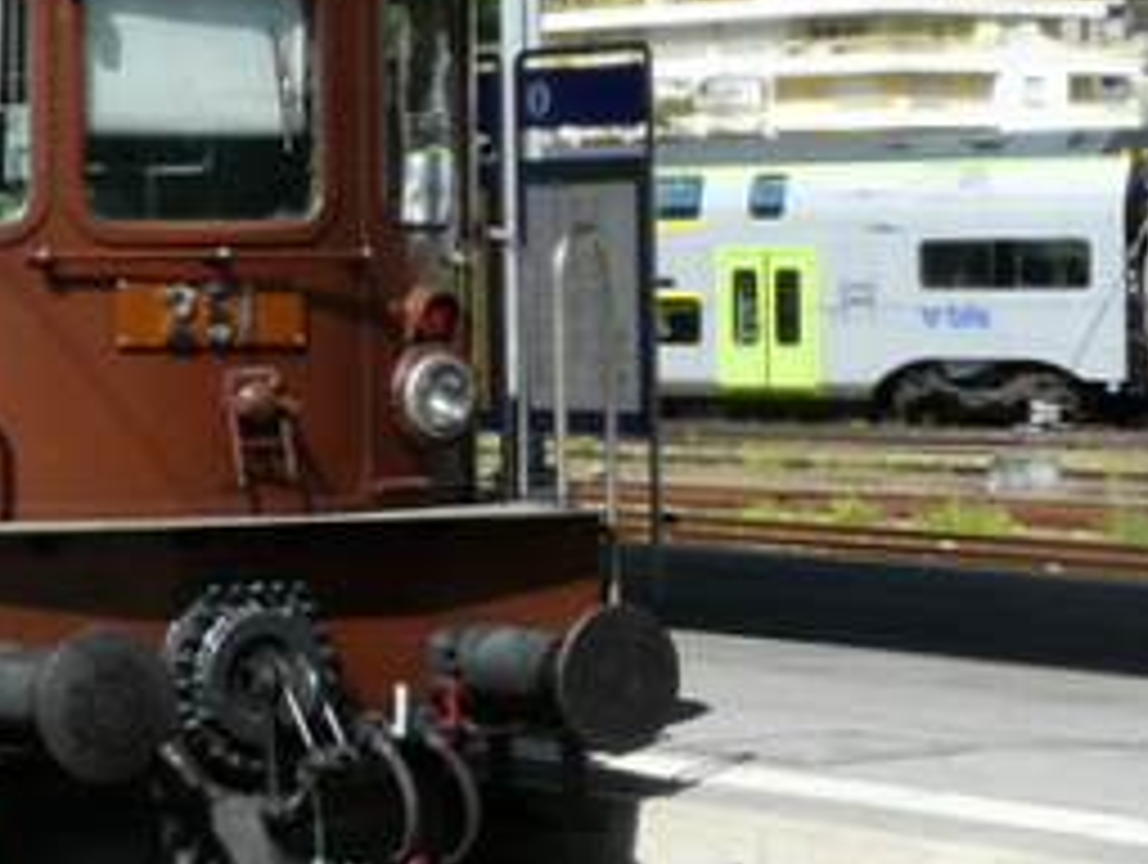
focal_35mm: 137
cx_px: -824
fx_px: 4550
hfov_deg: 13.2
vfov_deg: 10.8
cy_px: 252
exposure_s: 1/320
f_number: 5.6
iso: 100
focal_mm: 5.8
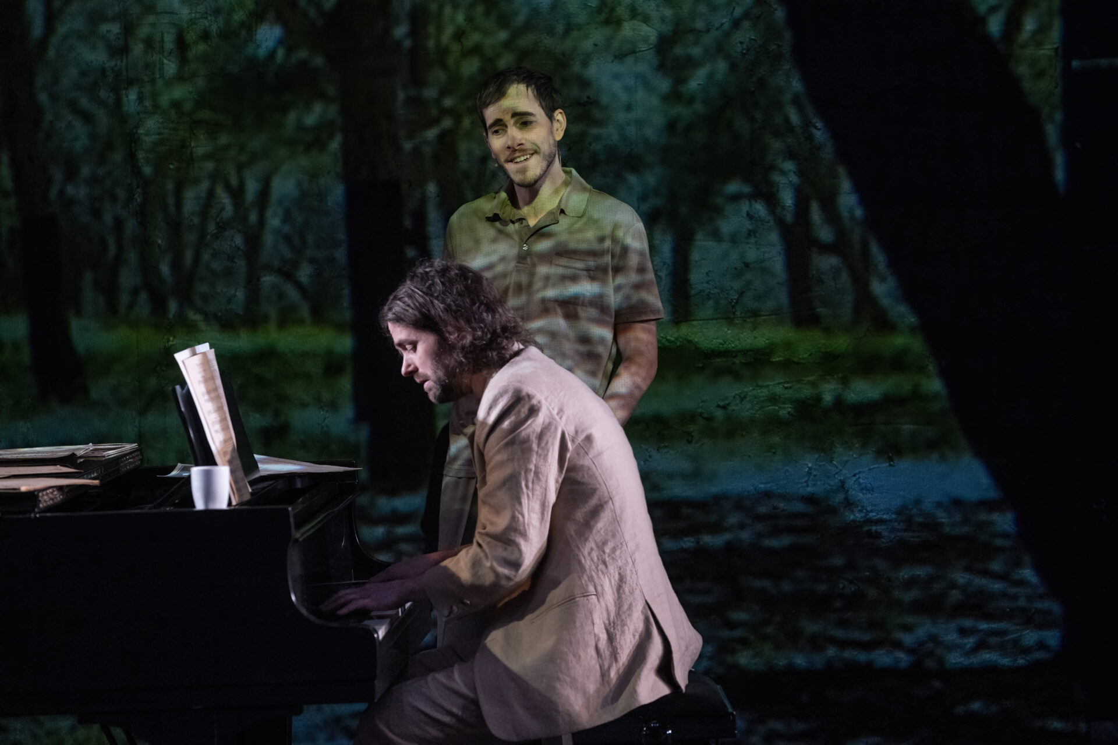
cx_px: 559
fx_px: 5279
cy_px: 372
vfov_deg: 8.1
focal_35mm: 170
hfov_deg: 12.1
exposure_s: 1/200
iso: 6400
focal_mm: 170
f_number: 4
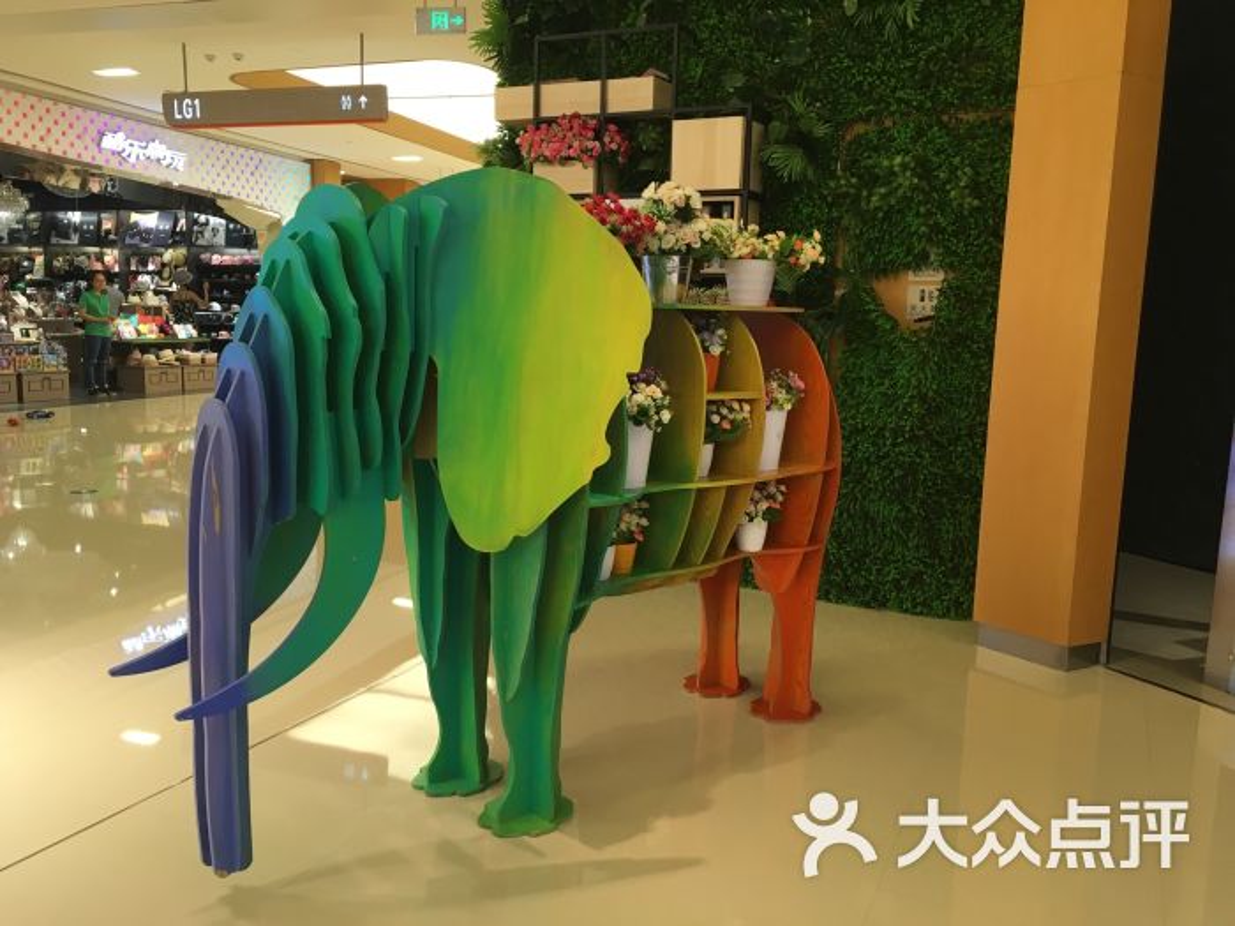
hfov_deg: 61.7
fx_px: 1035
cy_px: 463
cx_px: 618
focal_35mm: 29
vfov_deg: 48.2
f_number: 2.2
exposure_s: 1/33
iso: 64
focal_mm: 4.15
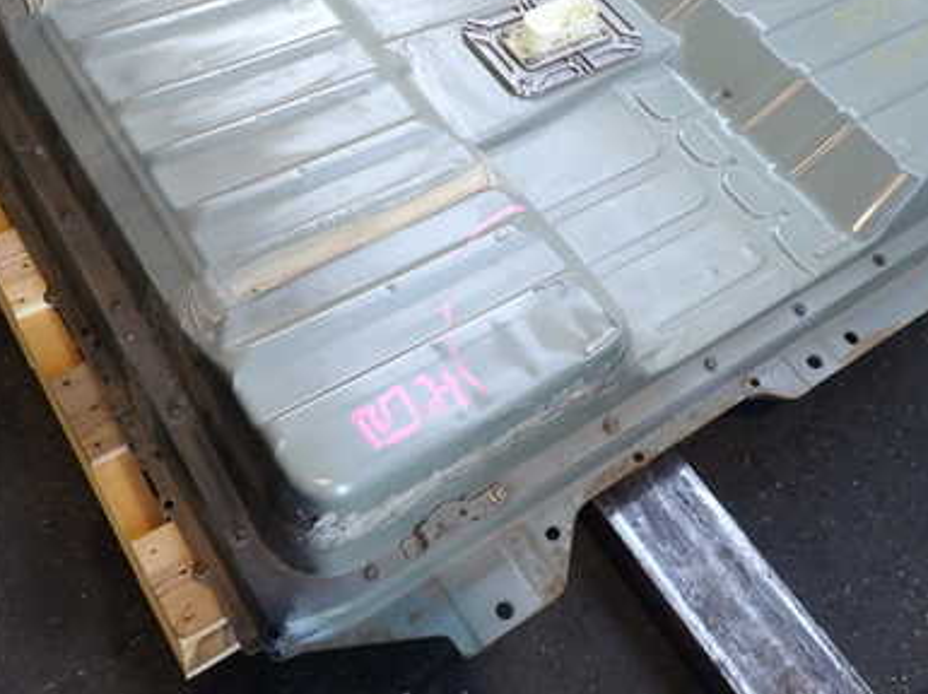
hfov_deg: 47.9
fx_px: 1045
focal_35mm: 39
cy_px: 214
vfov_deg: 36.3
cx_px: 477
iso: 200
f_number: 2
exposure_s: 1/125
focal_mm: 4.5
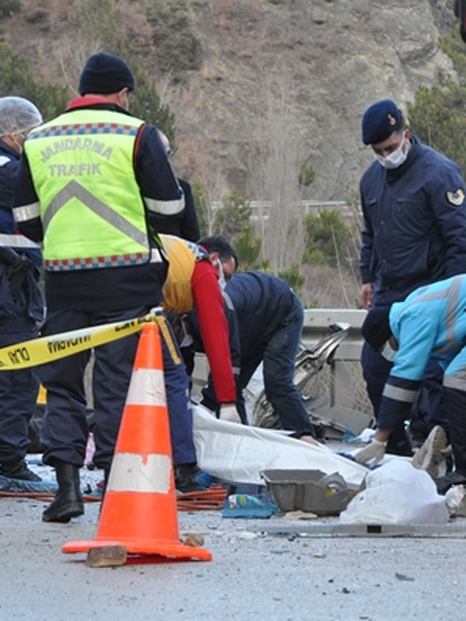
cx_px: 305
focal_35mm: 244
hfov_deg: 6.1
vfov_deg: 8.1
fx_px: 4377
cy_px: 310
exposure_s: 1/60
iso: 800
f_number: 5.6
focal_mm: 112
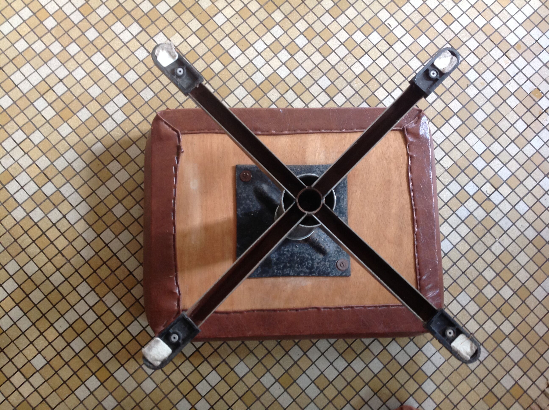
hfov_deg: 52.7
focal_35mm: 35
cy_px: 205
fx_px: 554
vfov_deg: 40.6
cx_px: 274
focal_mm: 4.28
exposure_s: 1/15
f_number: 2.4
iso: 125
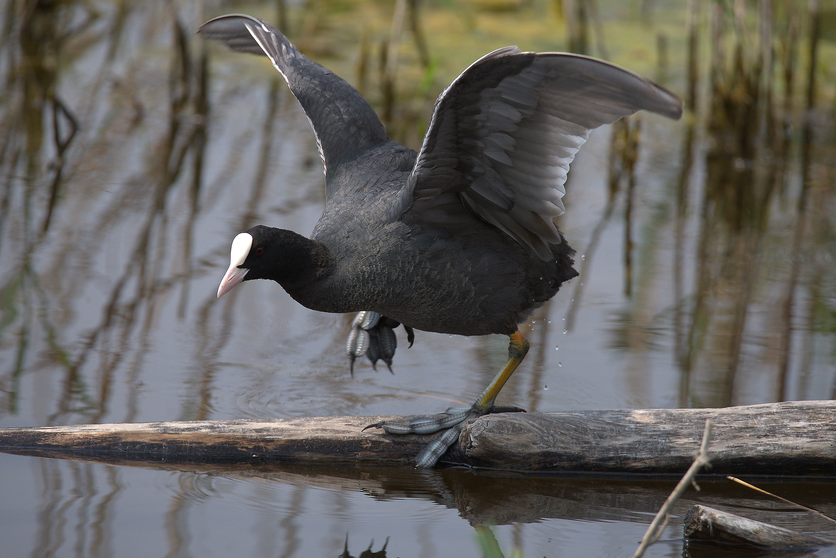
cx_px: 418
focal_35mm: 600
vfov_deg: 2.3
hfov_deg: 3.4
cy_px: 279
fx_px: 13938
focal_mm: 600
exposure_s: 1/1250
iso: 640
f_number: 8
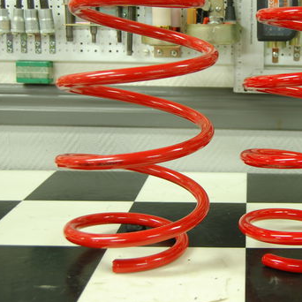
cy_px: 127
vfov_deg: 27.7
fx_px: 612
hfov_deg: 27.0
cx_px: 258
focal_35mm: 62
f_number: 4.5
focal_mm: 26
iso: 200
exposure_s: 1/6
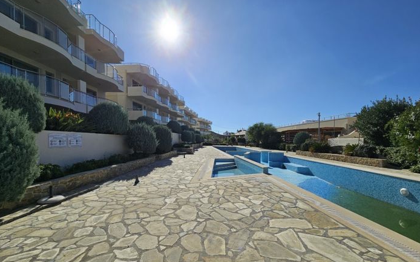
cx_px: 210
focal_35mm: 14
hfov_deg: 105.3
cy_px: 145
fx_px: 160
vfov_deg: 78.3
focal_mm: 2.2
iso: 50
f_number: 2.2
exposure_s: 1/6014
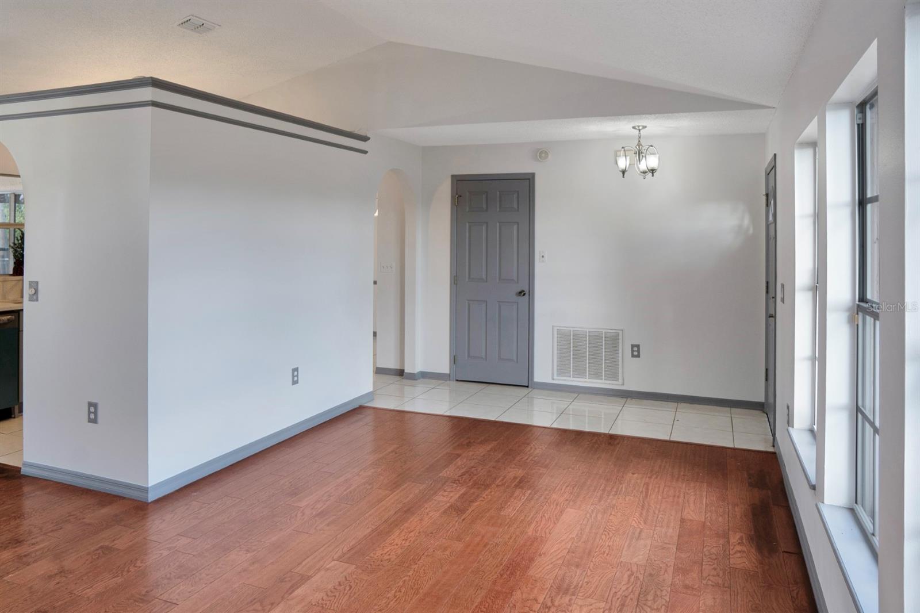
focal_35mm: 24
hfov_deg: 73.8
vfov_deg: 53.1
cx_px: 460
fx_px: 613
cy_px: 306
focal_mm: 16
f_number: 7.1
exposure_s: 1/25
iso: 200
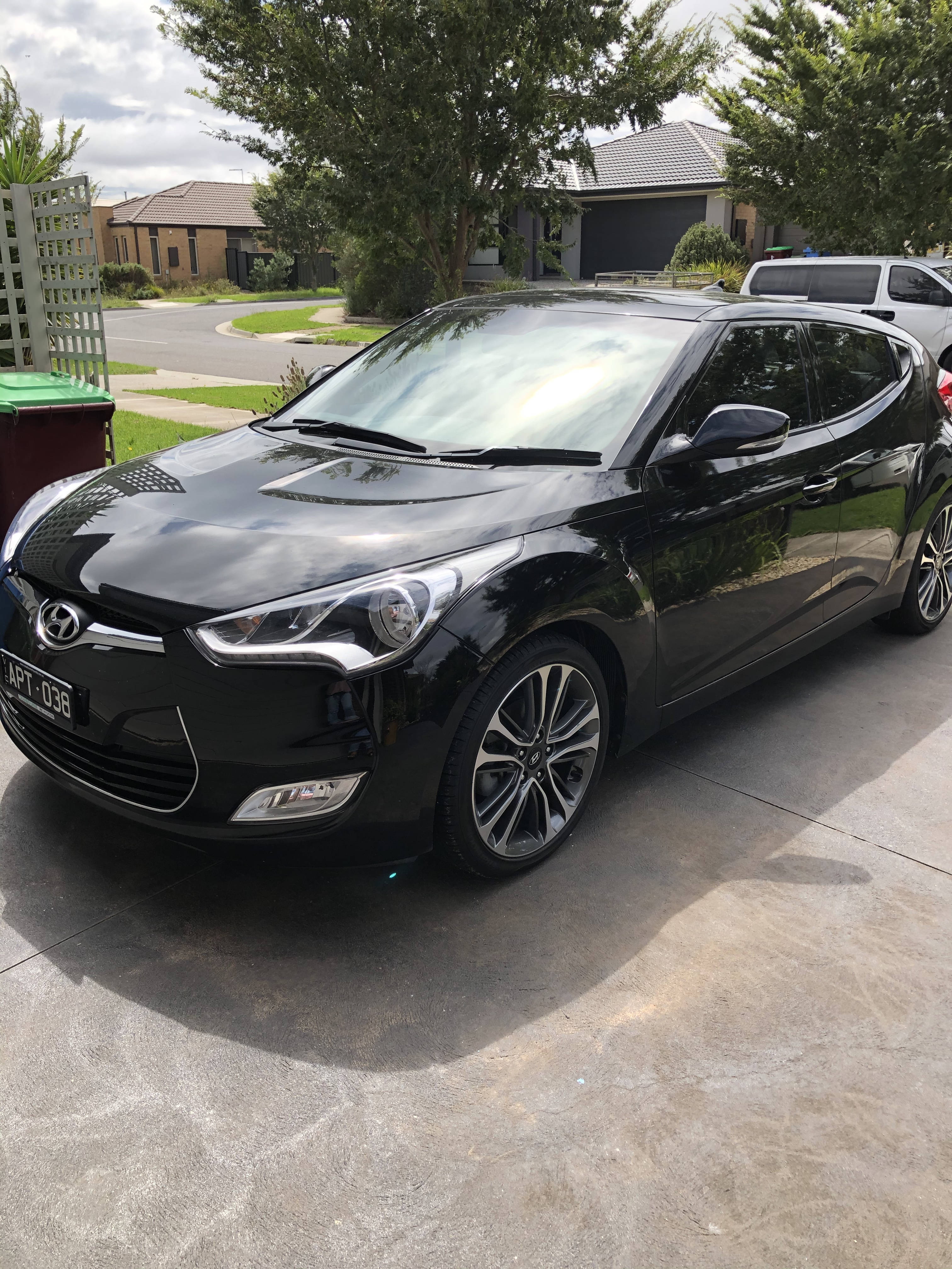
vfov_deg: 63.4
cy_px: 634
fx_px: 1027
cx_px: 476
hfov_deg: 49.7
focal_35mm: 28
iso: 20
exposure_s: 1/1066
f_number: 1.8
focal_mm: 3.99
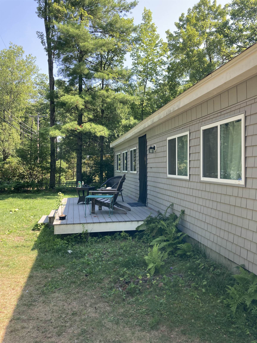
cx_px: 128
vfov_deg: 63.4
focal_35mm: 28
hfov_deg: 49.7
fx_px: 277
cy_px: 172
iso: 20
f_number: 1.8
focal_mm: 3.99
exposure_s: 1/337
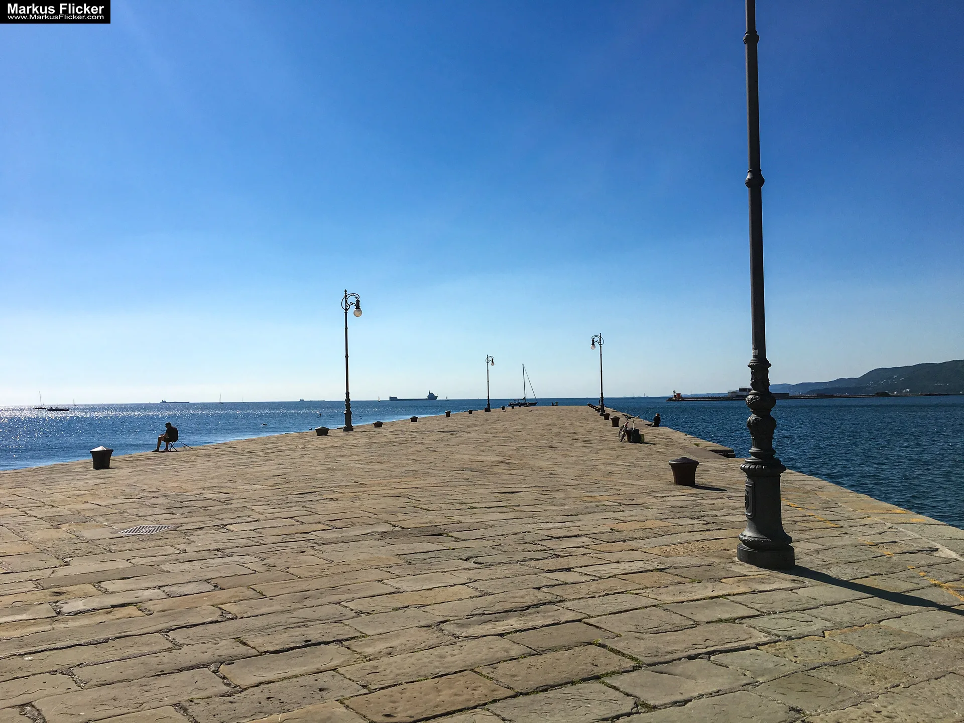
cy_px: 362
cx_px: 482
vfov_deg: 48.2
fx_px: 808
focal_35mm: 29
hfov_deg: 61.7
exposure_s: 1/4300
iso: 25
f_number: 2.2
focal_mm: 4.15
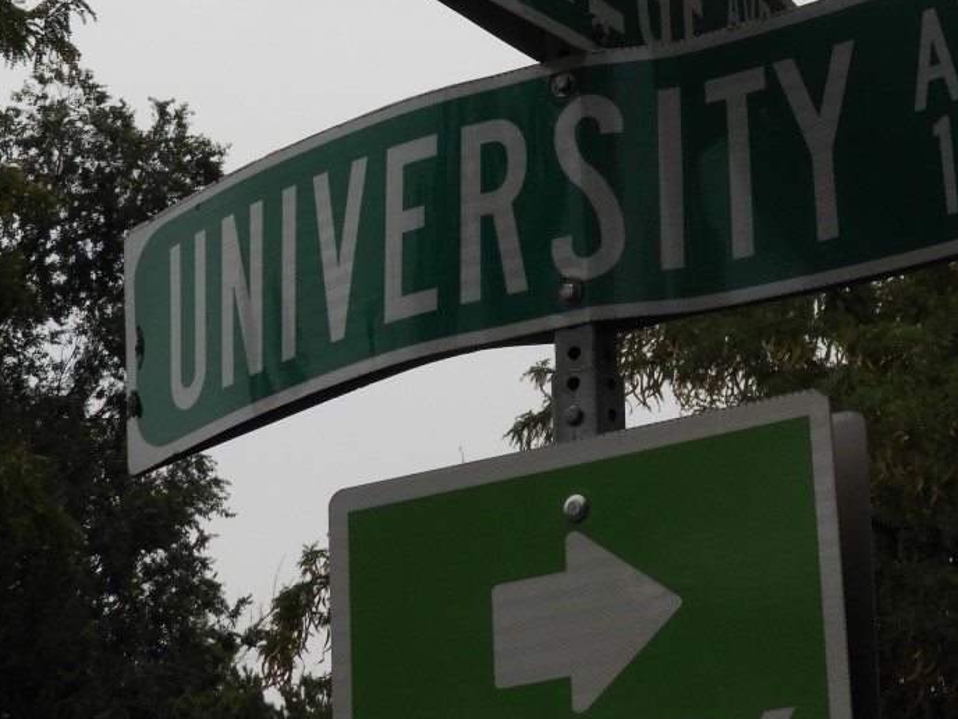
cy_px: -11
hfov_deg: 14.4
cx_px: 859
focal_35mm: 136
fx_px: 3764
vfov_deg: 10.8
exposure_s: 1/800
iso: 100
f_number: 4.2
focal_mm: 11.6
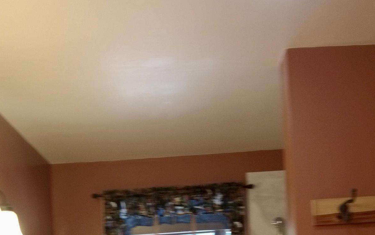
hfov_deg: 36.9
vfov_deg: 21.6
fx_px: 562
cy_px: 295
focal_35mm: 55
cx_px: 169
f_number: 1.8
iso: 200
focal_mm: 4.4
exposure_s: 1/15
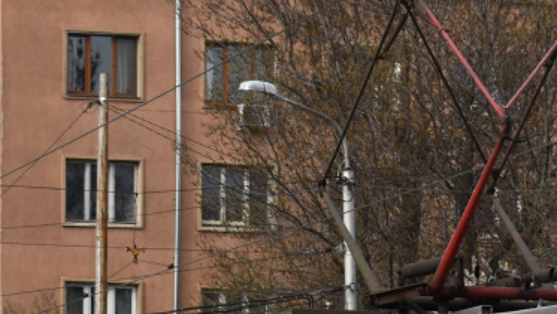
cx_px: 364
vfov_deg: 5.3
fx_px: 3398
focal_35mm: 230
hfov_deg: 9.4
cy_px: 418
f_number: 5
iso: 200
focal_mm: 42
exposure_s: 1/667
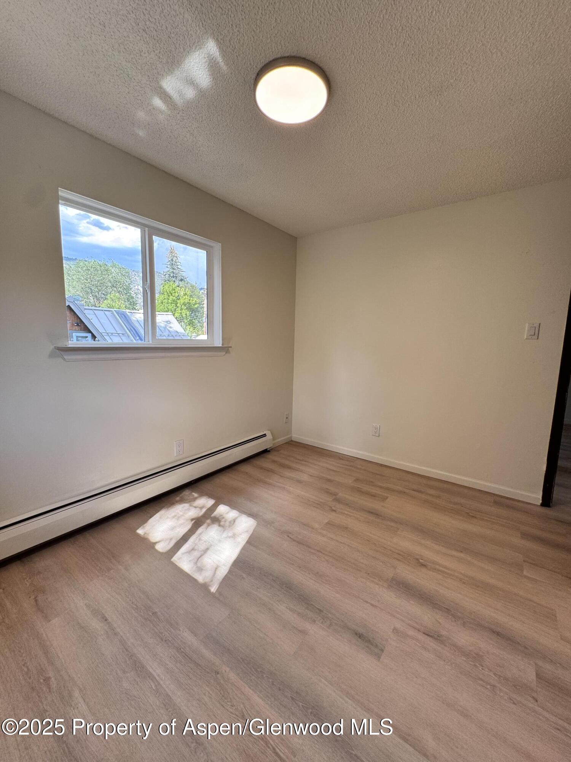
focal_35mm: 14
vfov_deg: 102.1
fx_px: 308
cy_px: 381
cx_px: 286
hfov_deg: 85.7
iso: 50
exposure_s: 1/99
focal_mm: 2.22
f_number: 2.2
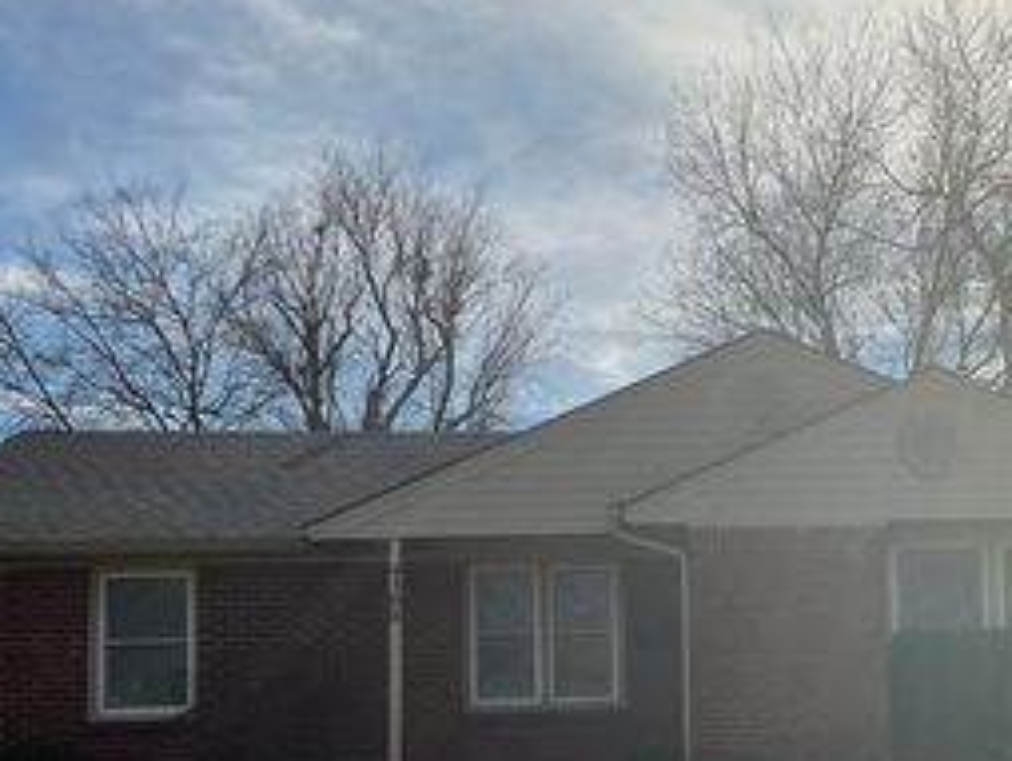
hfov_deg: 33.2
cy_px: 600
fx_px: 1668
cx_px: 741
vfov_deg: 25.3
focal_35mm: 57
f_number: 1.8
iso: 20
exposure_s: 1/4405
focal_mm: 3
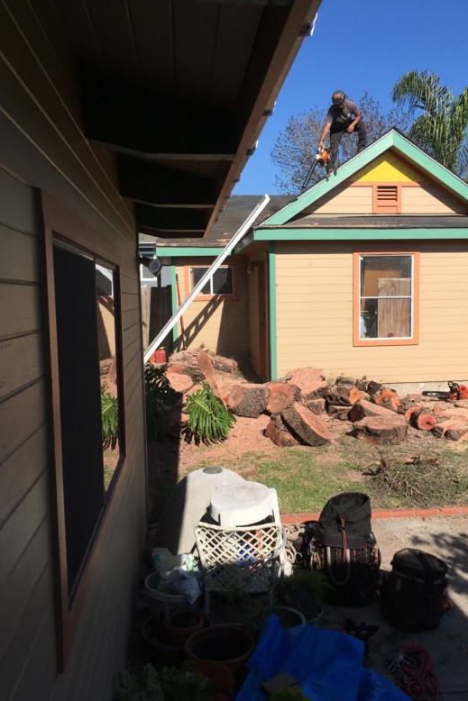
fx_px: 604
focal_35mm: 31
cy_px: 353
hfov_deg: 42.3
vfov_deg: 60.3
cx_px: 262
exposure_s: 1/2747
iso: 25
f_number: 2.2
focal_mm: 4.15
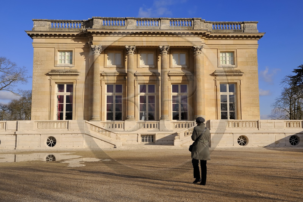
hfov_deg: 55.8
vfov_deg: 38.8
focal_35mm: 34
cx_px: 152
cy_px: 101
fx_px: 286
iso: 200
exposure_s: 1/160
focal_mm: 34
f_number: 16
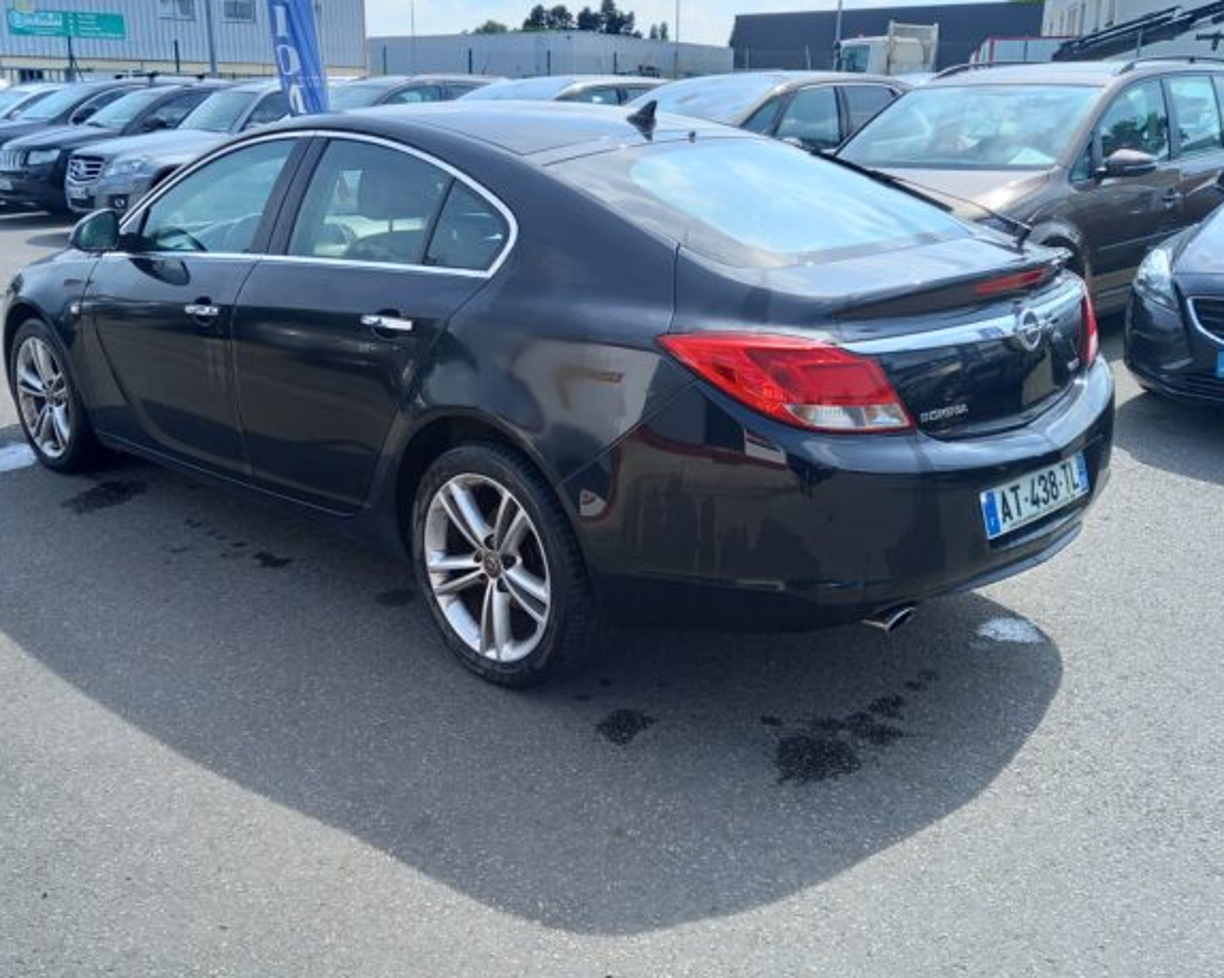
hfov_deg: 52.8
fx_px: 1231
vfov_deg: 43.3
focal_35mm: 34
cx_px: 559
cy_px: 428
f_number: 2
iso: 25
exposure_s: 1/238
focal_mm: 4.6
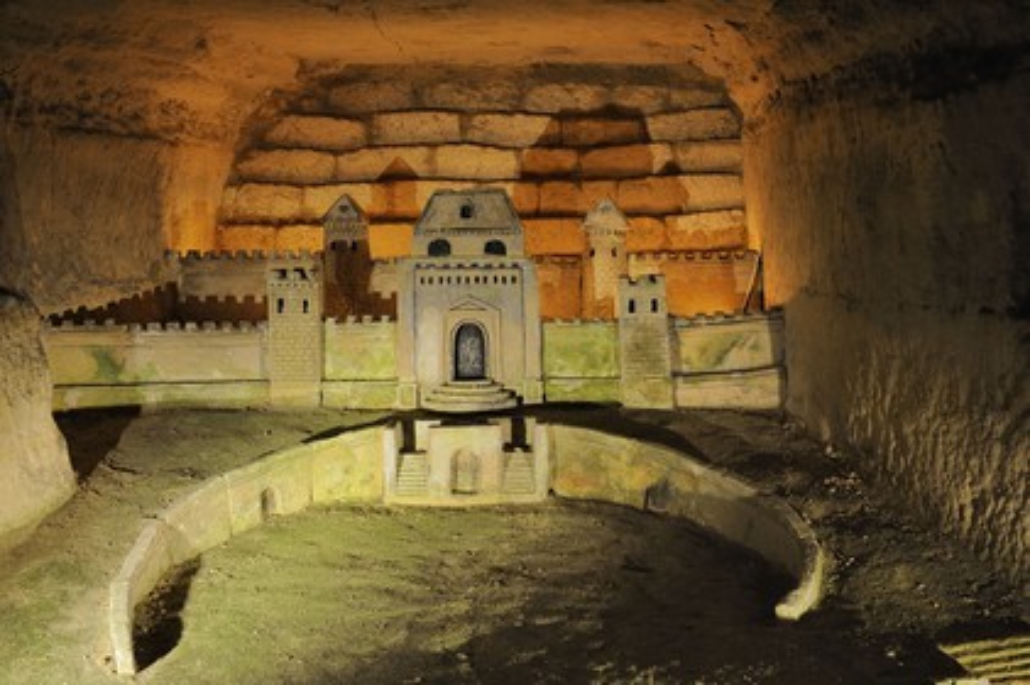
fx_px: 1286
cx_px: 515
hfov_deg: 43.6
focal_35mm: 45
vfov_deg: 29.8
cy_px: 342
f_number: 10
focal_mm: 45
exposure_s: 1.3
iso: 400
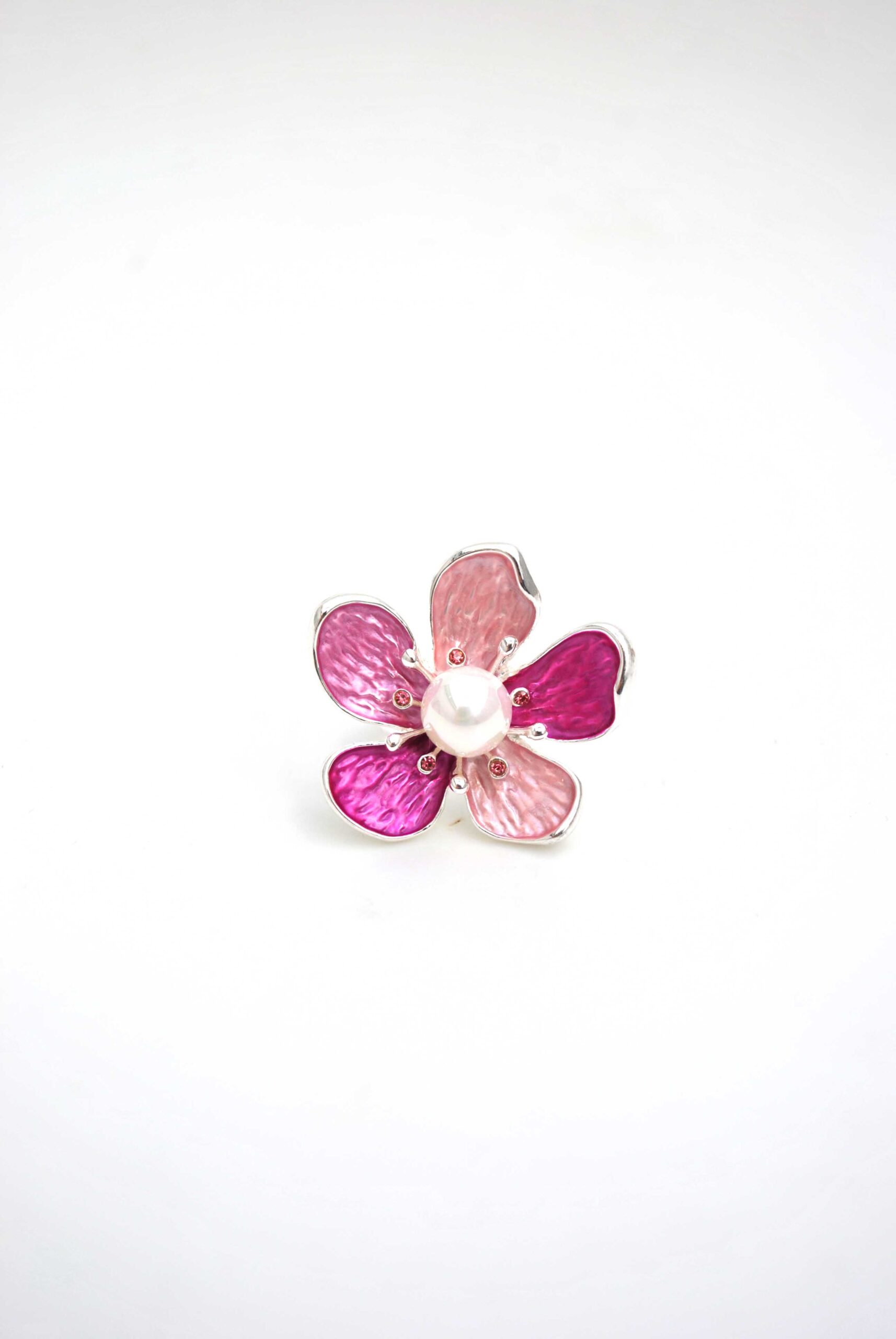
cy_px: 670
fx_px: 1563
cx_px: 448
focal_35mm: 42
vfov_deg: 46.3
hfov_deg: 32.0
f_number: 4.5
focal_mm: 28
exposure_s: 1/640
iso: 100
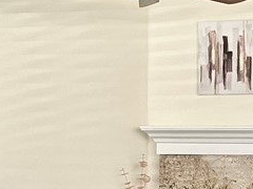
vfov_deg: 13.3
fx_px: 811
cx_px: 256
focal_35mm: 111
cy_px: 98
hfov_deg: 17.3
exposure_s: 1/60
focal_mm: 4.2
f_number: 1.6
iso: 400
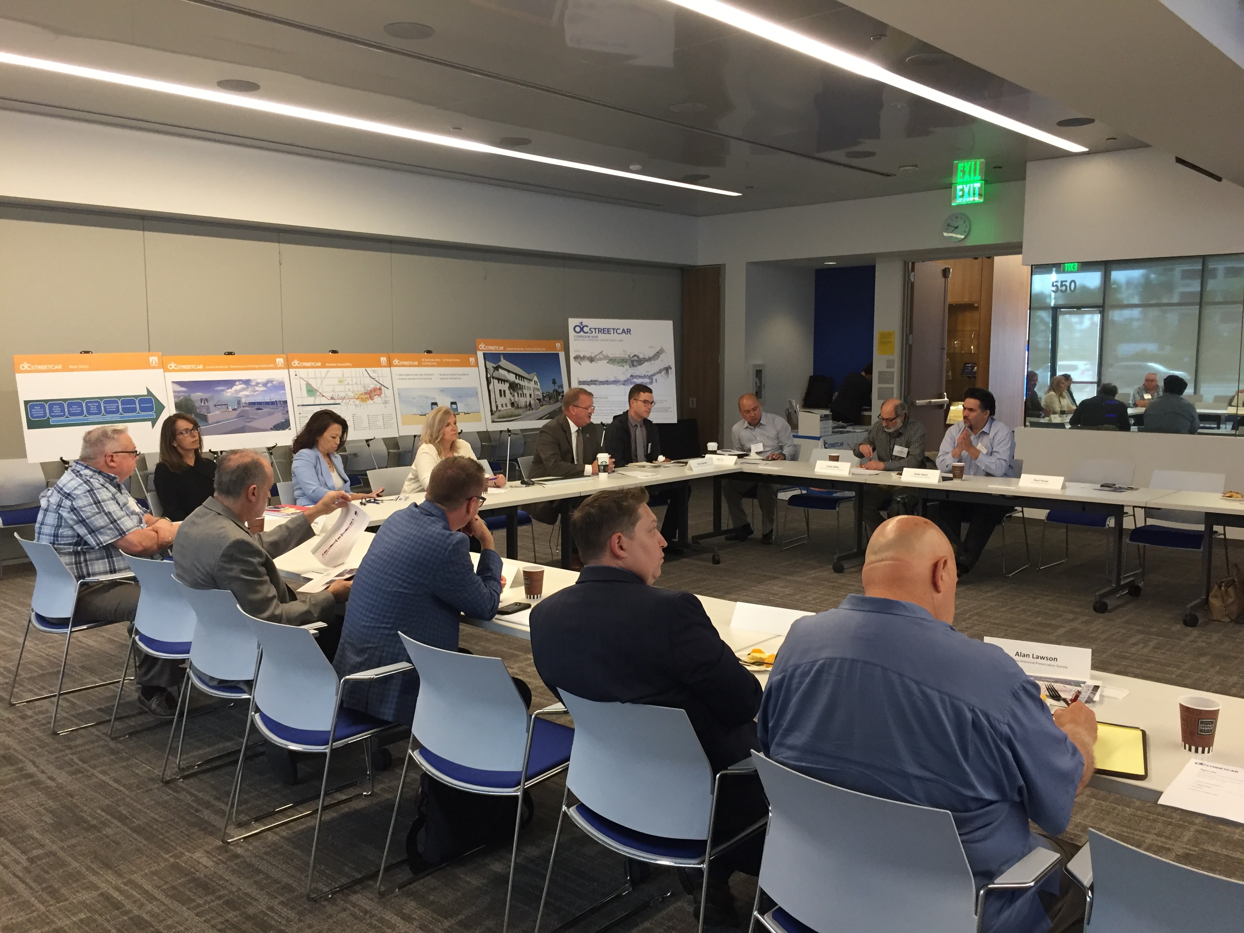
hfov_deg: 61.7
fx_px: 1042
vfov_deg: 48.2
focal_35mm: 29
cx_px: 622
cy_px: 466
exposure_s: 1/30
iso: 125
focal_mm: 4.15
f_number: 2.2
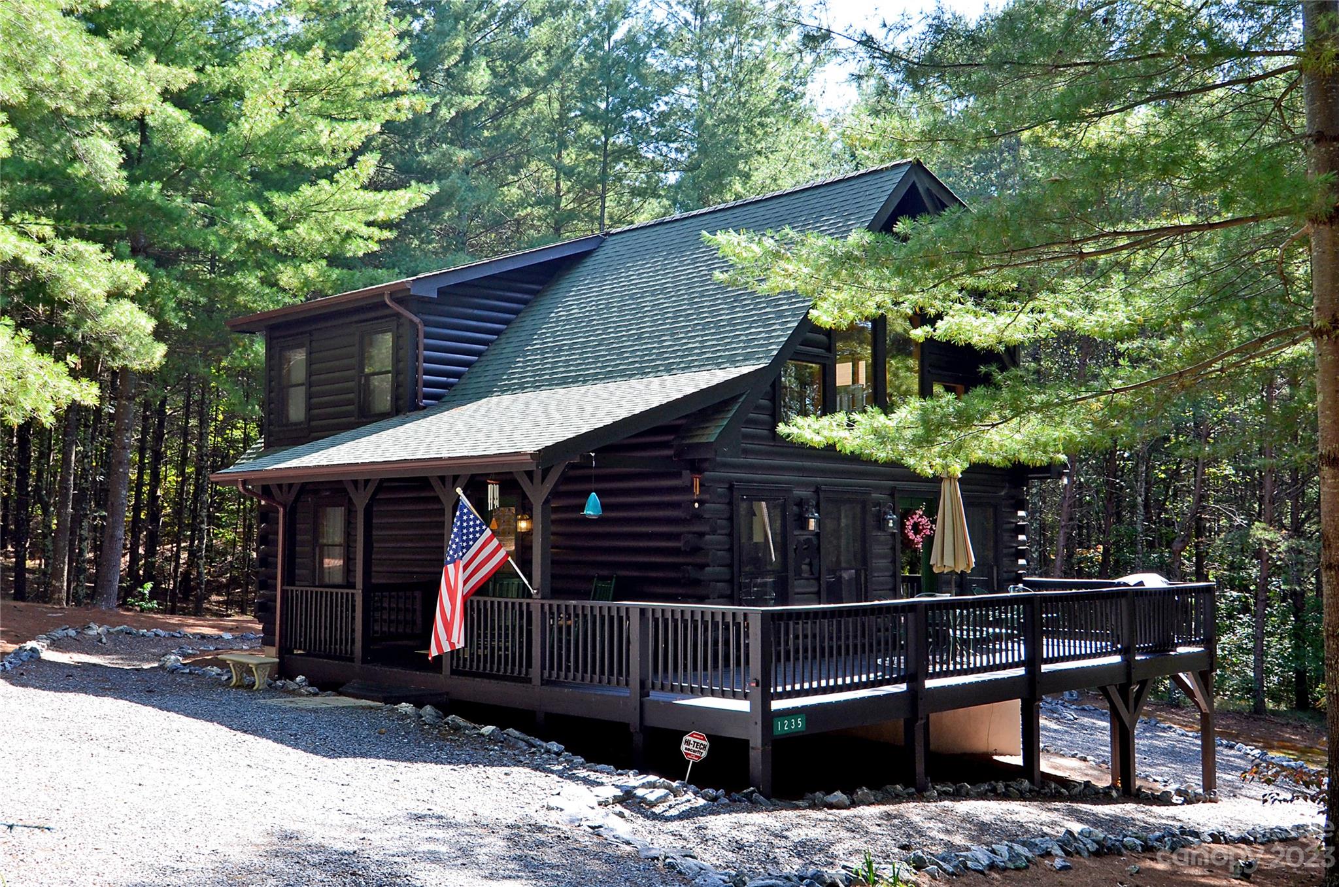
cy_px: 444
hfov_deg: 53.2
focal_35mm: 36
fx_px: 1336
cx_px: 670
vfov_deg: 36.7
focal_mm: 24
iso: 400
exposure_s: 1/160
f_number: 9
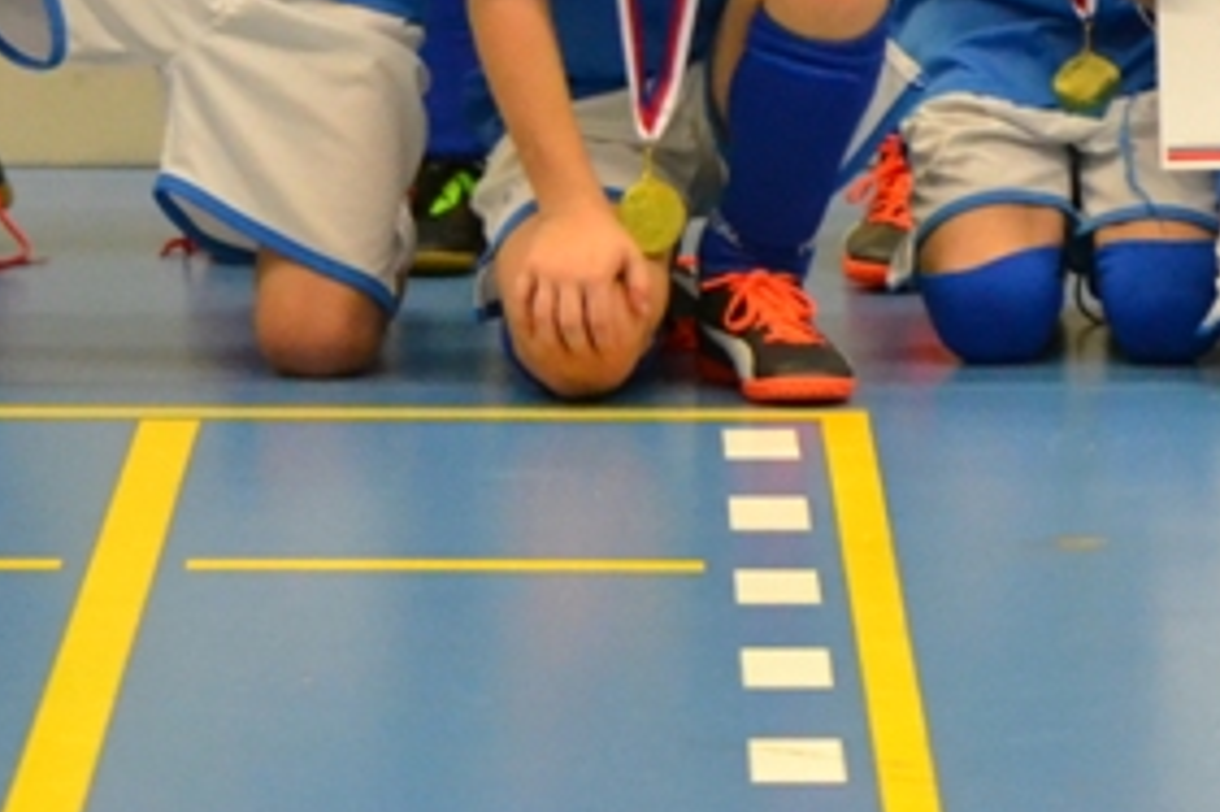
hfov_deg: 6.8
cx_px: 1268
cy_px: -562
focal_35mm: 301
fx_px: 10188
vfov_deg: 4.5
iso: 3200
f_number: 4
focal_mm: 55
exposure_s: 1/200
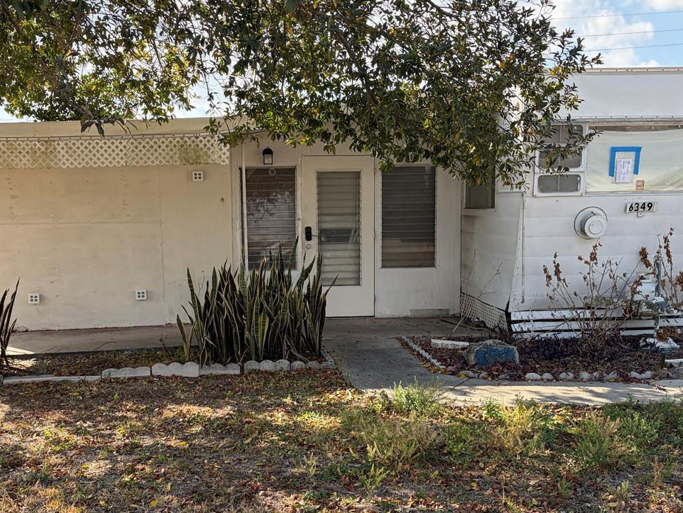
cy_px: 308
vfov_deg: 33.5
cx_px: 315
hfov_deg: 43.8
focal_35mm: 43
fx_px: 849
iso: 64
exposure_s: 1/1081
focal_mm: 5.96
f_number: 1.6
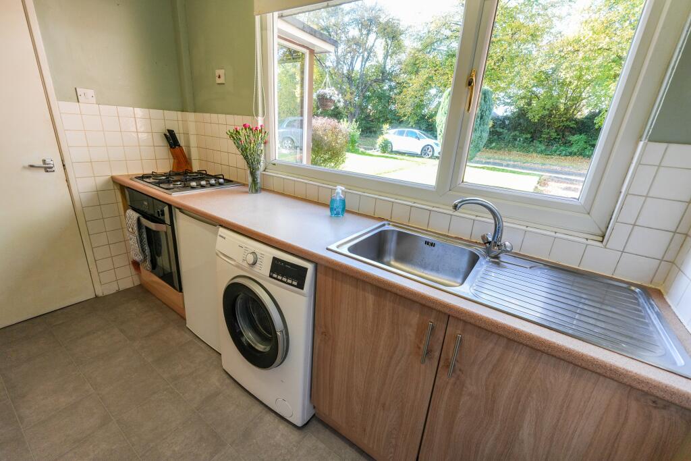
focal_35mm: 15
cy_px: 230
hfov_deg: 100.4
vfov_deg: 77.3
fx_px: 288
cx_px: 346
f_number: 4
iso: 250
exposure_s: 1/60
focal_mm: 10
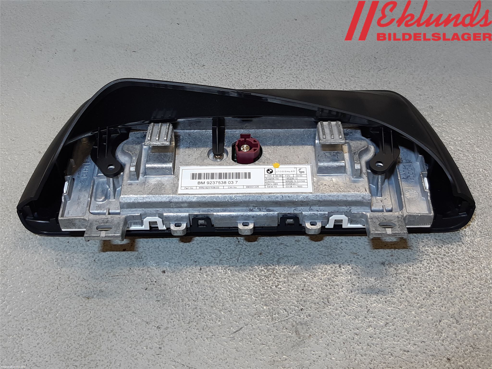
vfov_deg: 53.1
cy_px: 184
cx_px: 246
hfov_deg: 67.3
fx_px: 370
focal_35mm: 26
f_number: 1.7
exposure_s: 1/50
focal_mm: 3.93
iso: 40
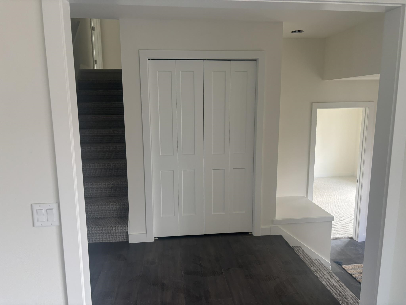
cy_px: 152
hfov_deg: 67.3
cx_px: 203
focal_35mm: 26
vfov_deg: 53.1
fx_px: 305
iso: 125
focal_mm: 5.96
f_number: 1.6
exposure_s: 1/101
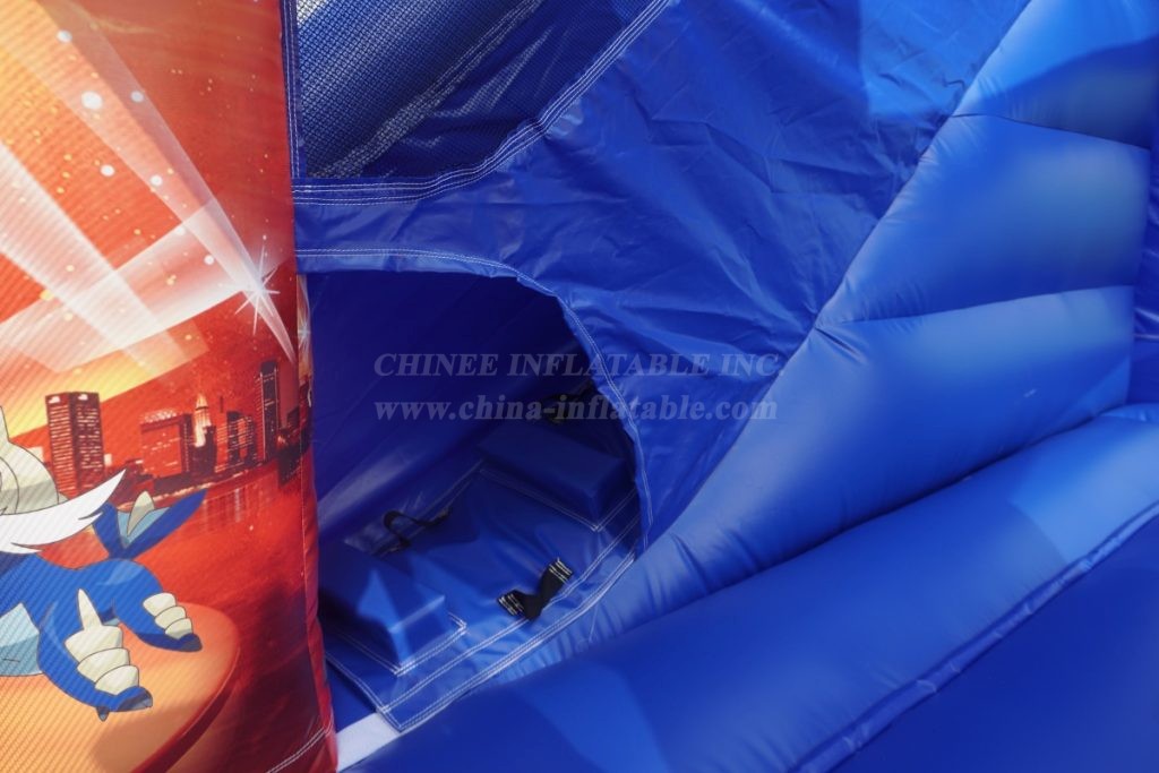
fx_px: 869
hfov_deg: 67.4
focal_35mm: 27
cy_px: 386
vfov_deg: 47.9
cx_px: 580
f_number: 4.5
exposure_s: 1/200
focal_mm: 18
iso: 100
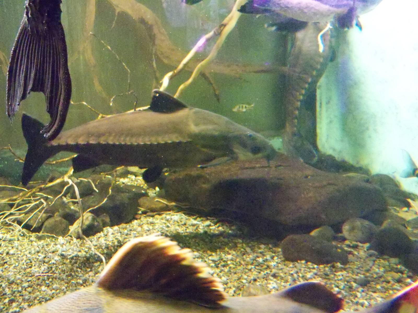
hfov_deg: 52.6
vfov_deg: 40.7
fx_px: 423
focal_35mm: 35
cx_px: 209
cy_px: 156
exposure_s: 1/20
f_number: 3.5
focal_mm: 6.2
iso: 1600
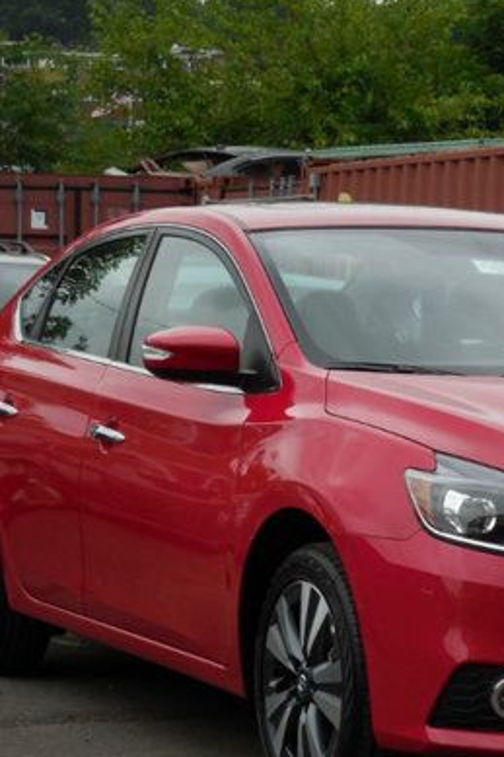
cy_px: 446
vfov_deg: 17.3
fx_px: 2480
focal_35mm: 118
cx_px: 498
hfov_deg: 11.5
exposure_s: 1/400
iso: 125
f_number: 4.4
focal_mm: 12.5
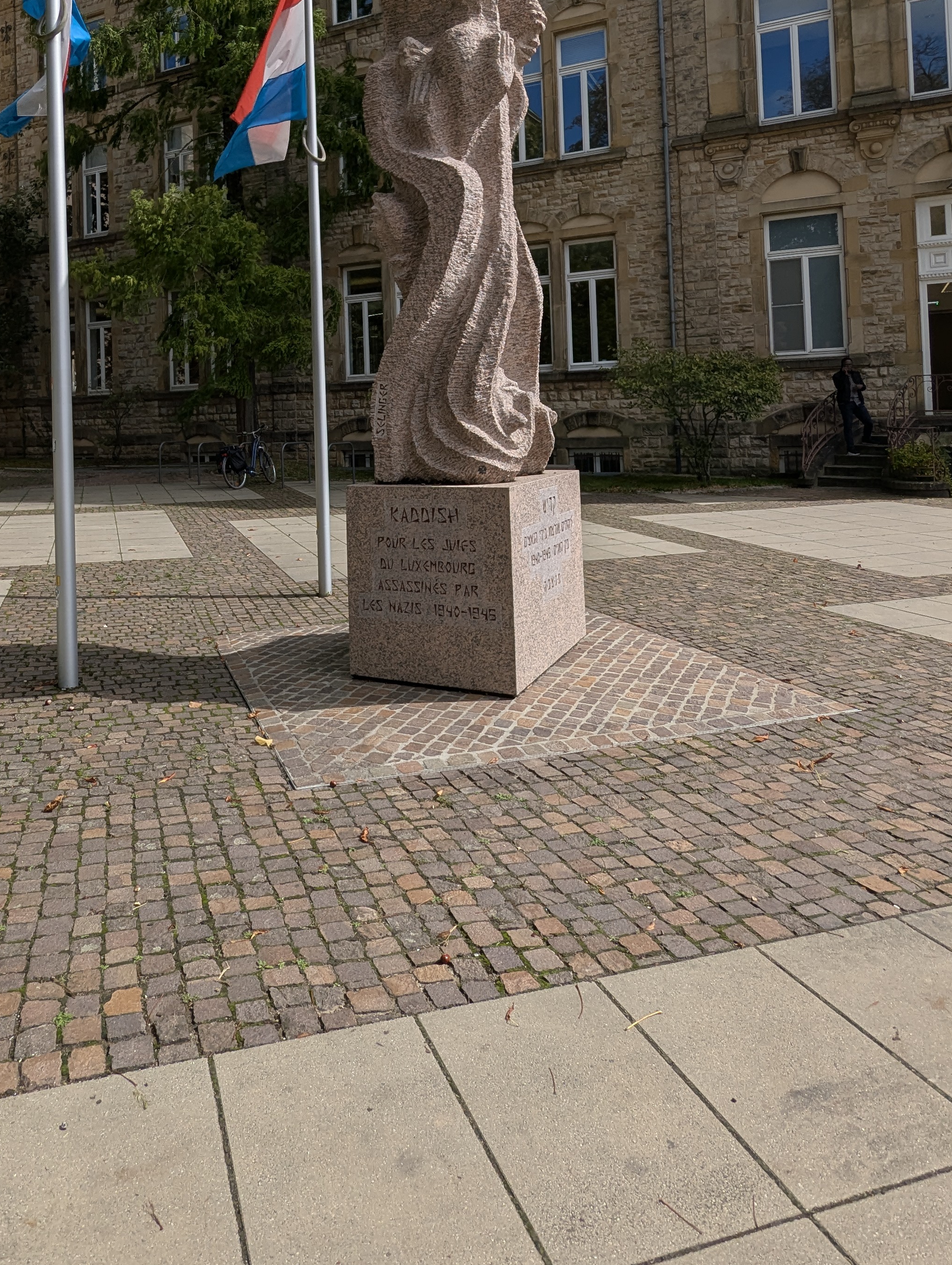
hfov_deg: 56.4
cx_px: 366
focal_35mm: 24
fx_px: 878
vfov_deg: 68.9
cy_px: 394
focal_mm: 2.35
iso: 41
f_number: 2.2
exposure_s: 1/1603
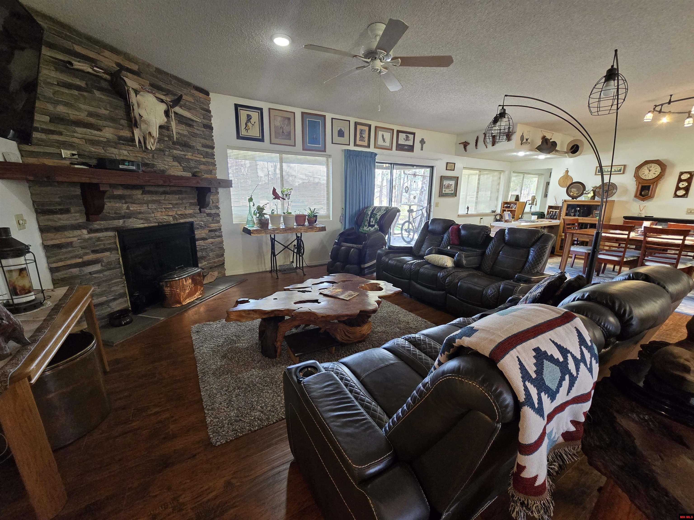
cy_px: 260
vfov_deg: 89.9
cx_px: 347
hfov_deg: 106.2
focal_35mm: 13
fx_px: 261
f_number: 2.2
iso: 500
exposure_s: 1/60
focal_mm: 2.2
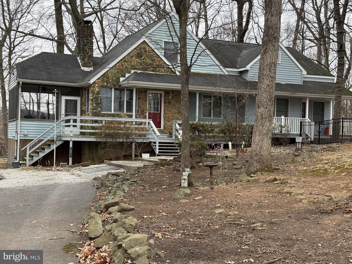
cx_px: 176
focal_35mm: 48
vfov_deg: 30.3
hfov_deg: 39.7
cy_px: 132
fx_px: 488
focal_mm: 6.76
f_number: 1.78
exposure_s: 1/342
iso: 80
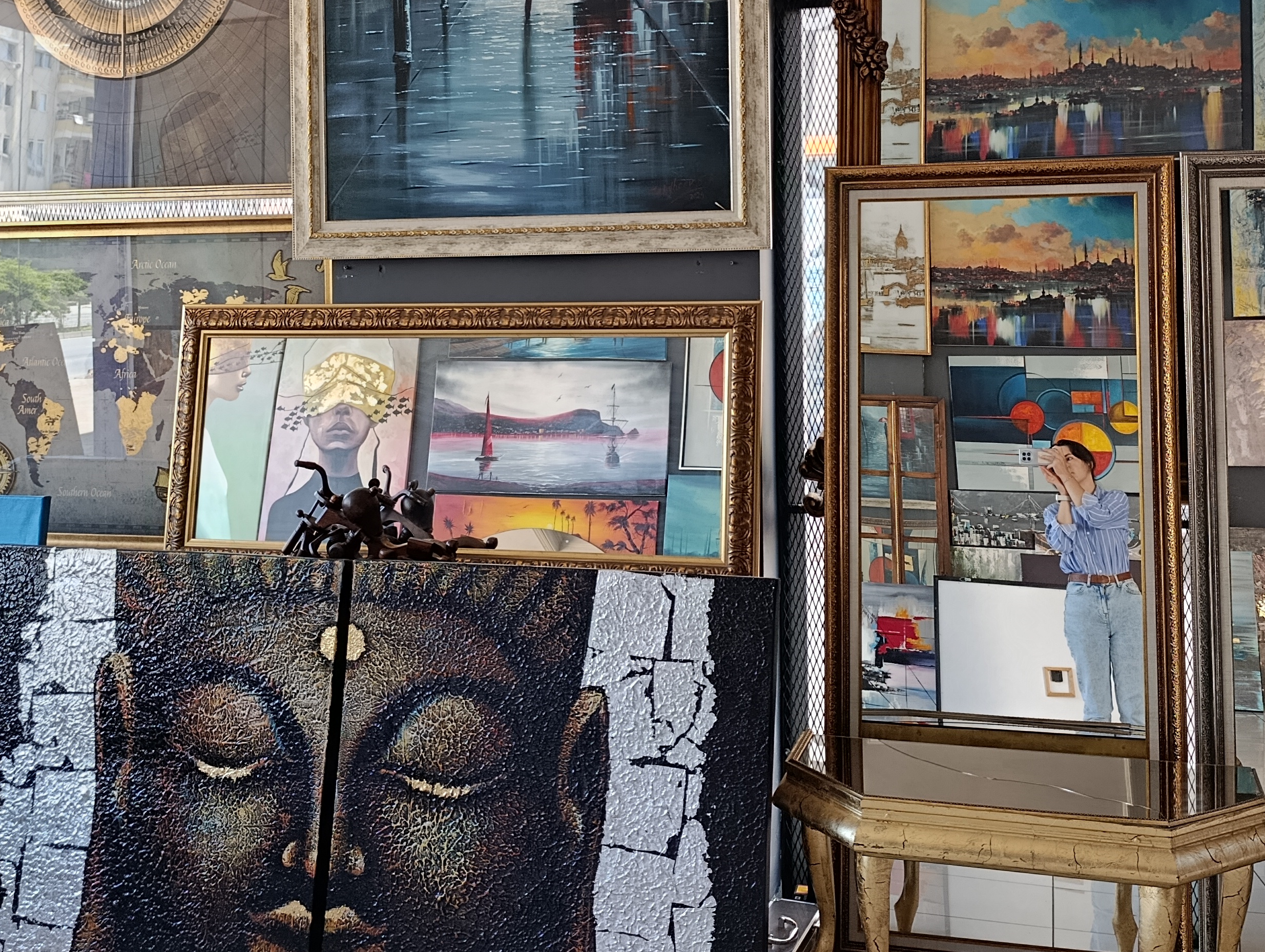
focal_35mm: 38
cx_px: 644
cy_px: 278
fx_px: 1391
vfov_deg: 37.2
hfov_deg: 48.9
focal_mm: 6.11
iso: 293
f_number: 1.65
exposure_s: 1/100
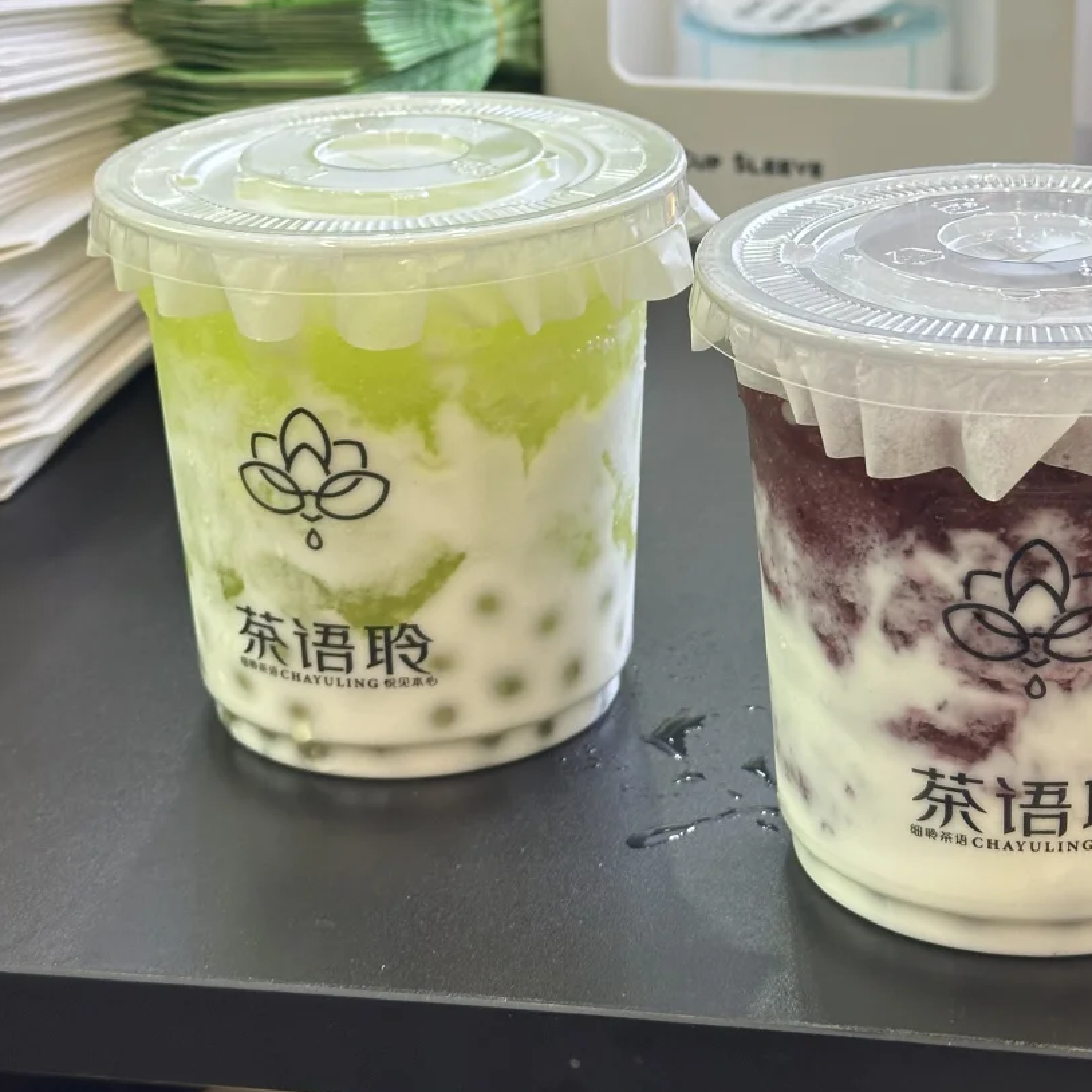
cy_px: 233
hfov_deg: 23.0
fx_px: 2677
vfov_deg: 22.8
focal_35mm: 75
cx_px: 720
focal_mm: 6.86
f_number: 1.78
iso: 100
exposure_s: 1/50
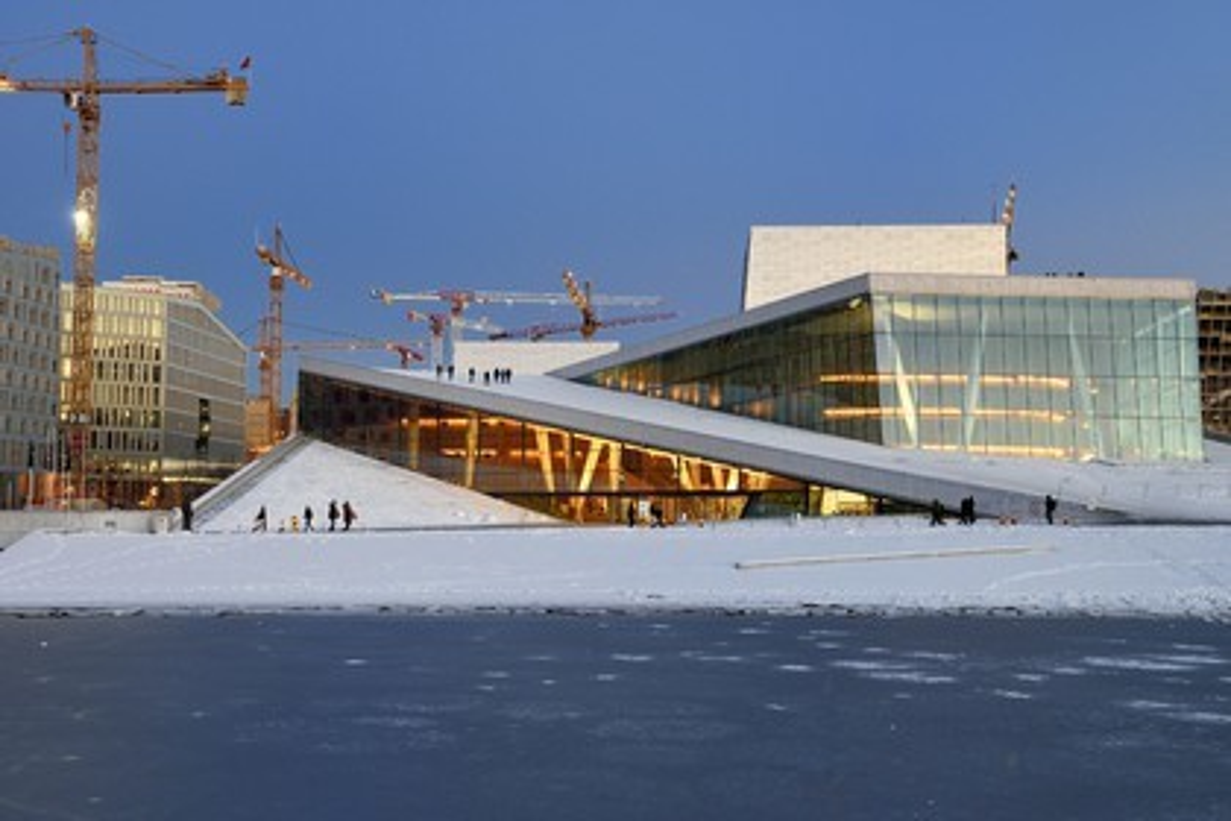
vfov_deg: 31.9
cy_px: 410
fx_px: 1436
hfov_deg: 46.4
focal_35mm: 42
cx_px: 616
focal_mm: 42
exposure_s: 1/25
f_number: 6.3
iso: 800
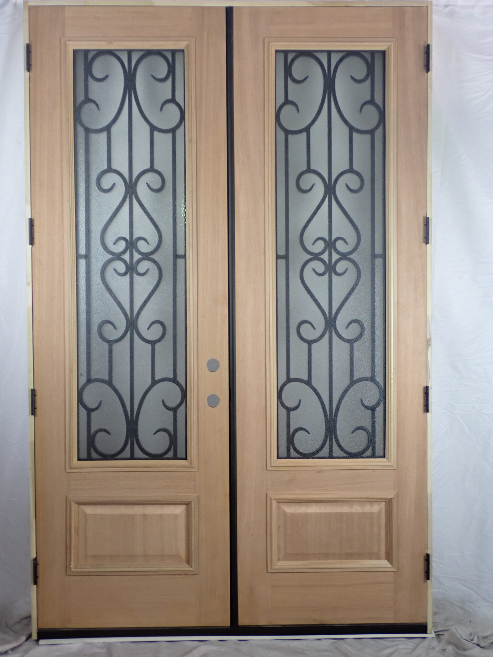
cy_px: 328
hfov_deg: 35.1
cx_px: 246
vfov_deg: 45.8
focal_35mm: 41
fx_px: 779
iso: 200
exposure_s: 1/40
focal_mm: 7.31
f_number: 2.8
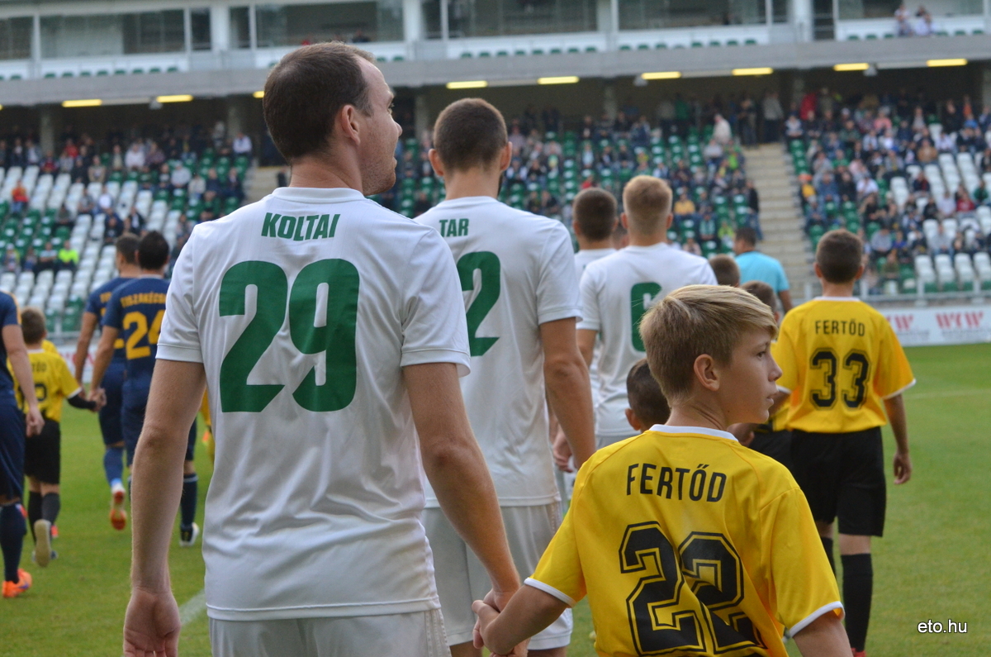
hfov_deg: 19.5
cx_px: 496
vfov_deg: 13.0
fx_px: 2885
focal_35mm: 105
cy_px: 328
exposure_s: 1/640
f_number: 6.3
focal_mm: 70
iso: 1600
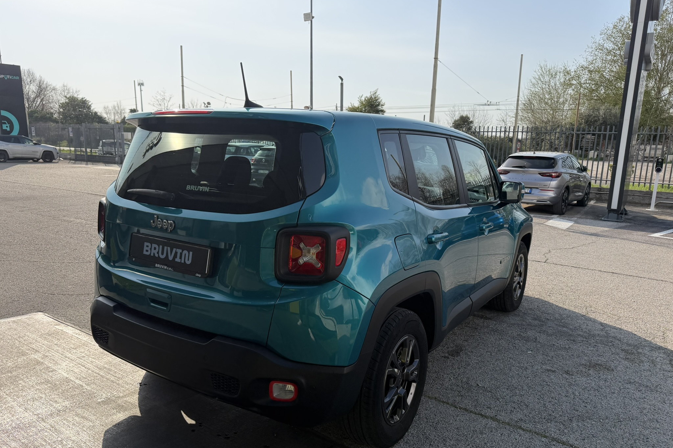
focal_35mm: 25
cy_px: 243
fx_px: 467
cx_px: 337
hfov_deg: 71.5
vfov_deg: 51.2
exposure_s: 1/6711
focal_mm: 6.76
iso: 100
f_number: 1.78
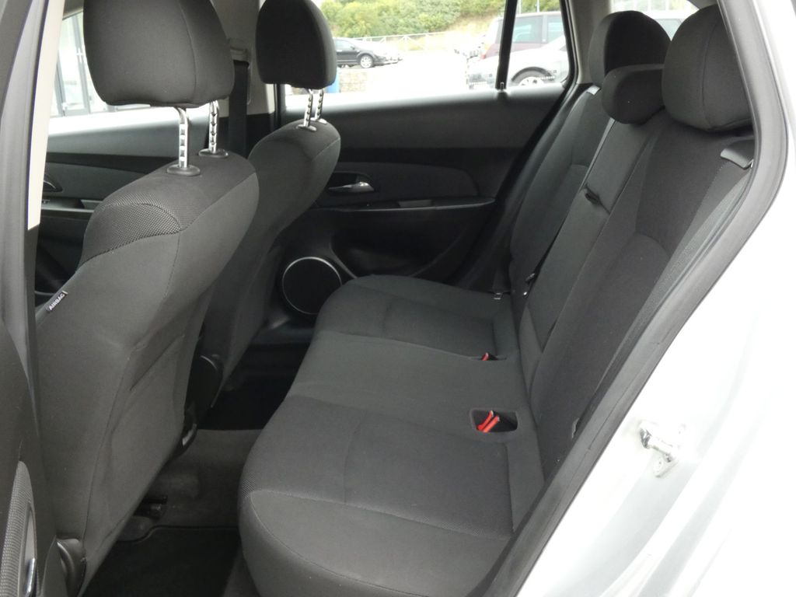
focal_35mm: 35
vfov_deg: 40.7
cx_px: 398
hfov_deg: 52.6
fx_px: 805
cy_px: 298
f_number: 5.6
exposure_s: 1/80
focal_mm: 6.2
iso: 500
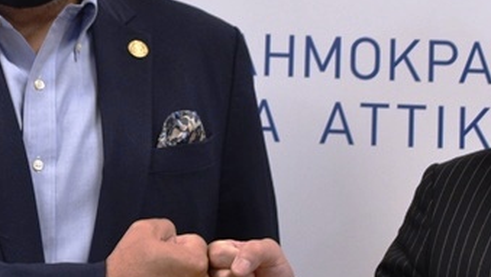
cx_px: 151
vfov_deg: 10.6
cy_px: 94
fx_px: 1485
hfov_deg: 18.7
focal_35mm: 114
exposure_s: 1/125
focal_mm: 24
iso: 1000
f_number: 4
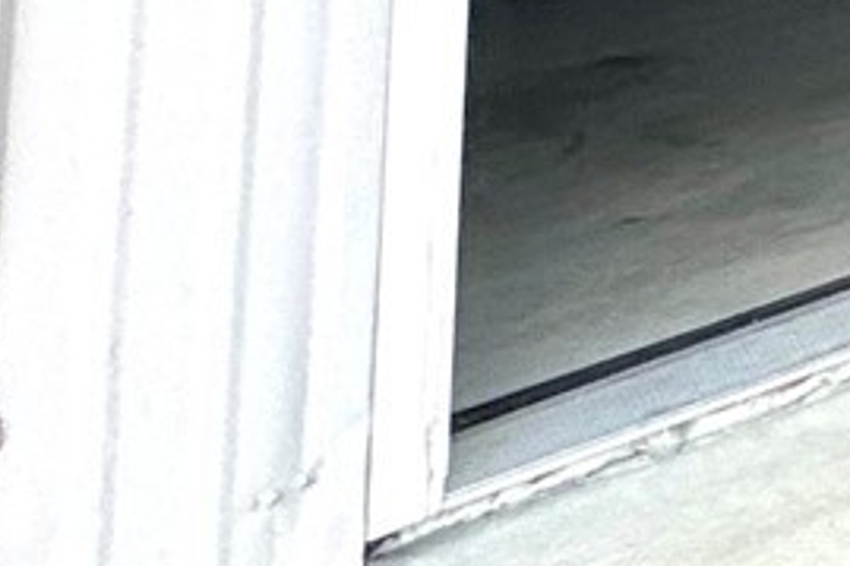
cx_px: 2920
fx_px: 2454
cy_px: -977
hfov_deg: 9.8
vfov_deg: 10.4
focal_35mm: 104
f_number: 2.2
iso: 40
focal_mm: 2.22
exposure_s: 1/373
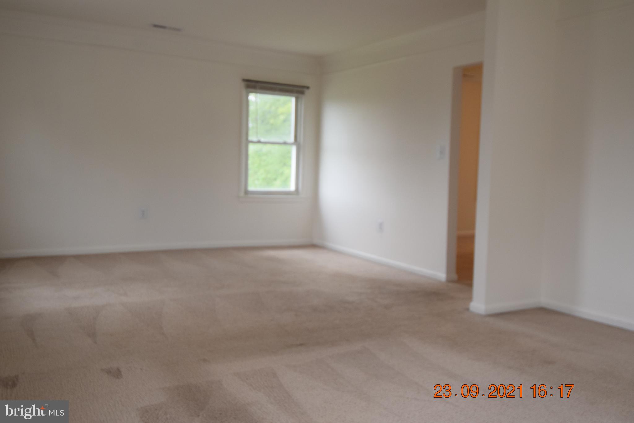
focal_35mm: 33
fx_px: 581
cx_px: 317
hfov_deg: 57.2
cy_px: 212
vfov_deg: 40.0
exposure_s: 1/100
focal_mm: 22
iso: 800
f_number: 5
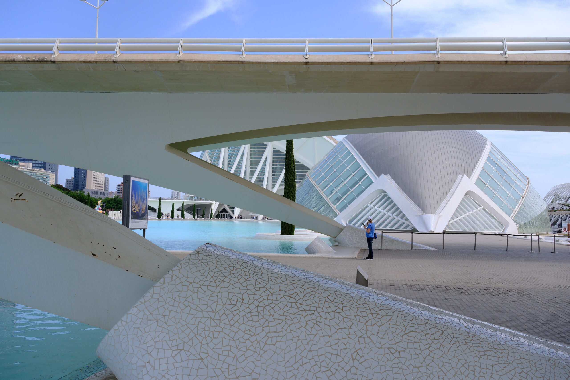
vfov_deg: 37.9
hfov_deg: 54.4
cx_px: 285
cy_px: 190
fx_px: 554
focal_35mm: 35
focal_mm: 23
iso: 250
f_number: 8
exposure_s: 1/350
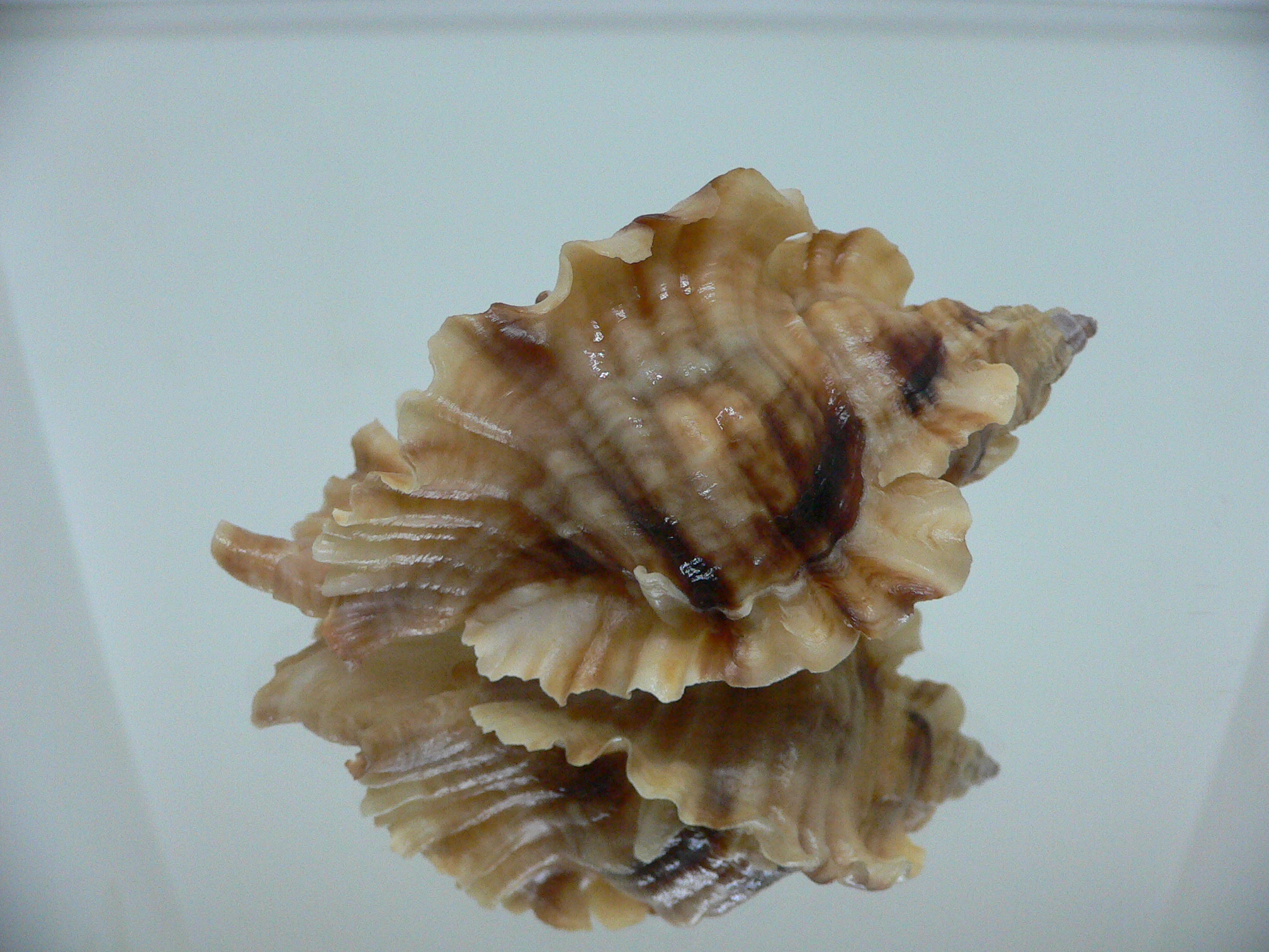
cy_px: 476
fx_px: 1283
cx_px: 634
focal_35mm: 35
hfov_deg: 52.6
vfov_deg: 40.7
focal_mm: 4.6
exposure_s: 1/50
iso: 200
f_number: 2.8
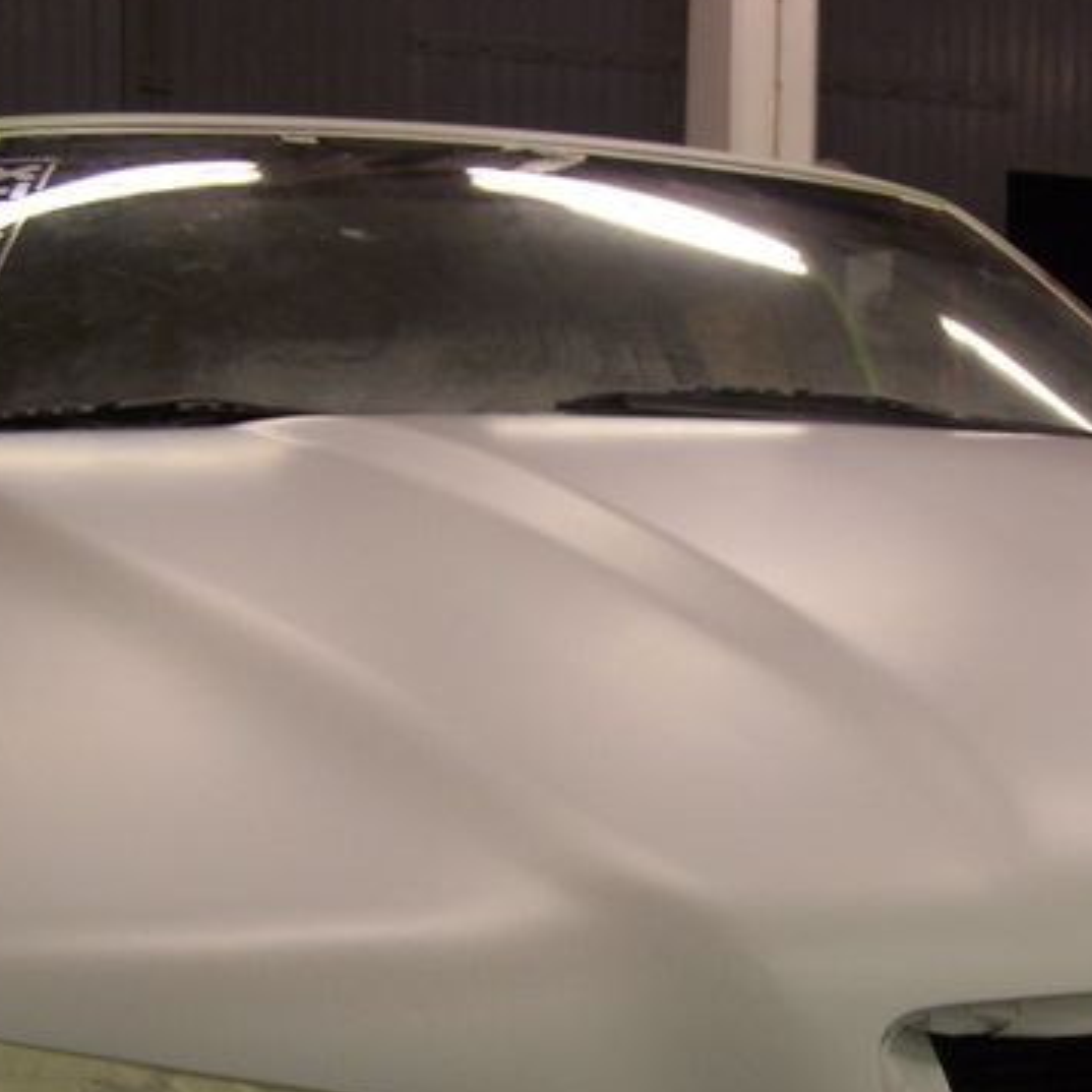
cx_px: 882
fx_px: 2141
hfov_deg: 28.0
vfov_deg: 28.5
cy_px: 711
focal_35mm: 60
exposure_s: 1/30
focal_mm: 6.3
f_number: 2.8
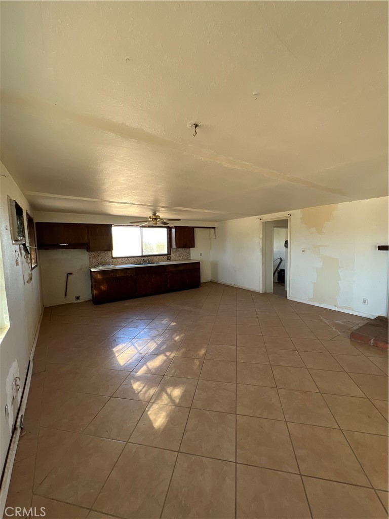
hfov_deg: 89.9
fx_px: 195
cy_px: 260
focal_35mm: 13
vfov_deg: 106.2
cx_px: 194
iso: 100
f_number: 1.8
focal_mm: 1.57
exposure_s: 1/99
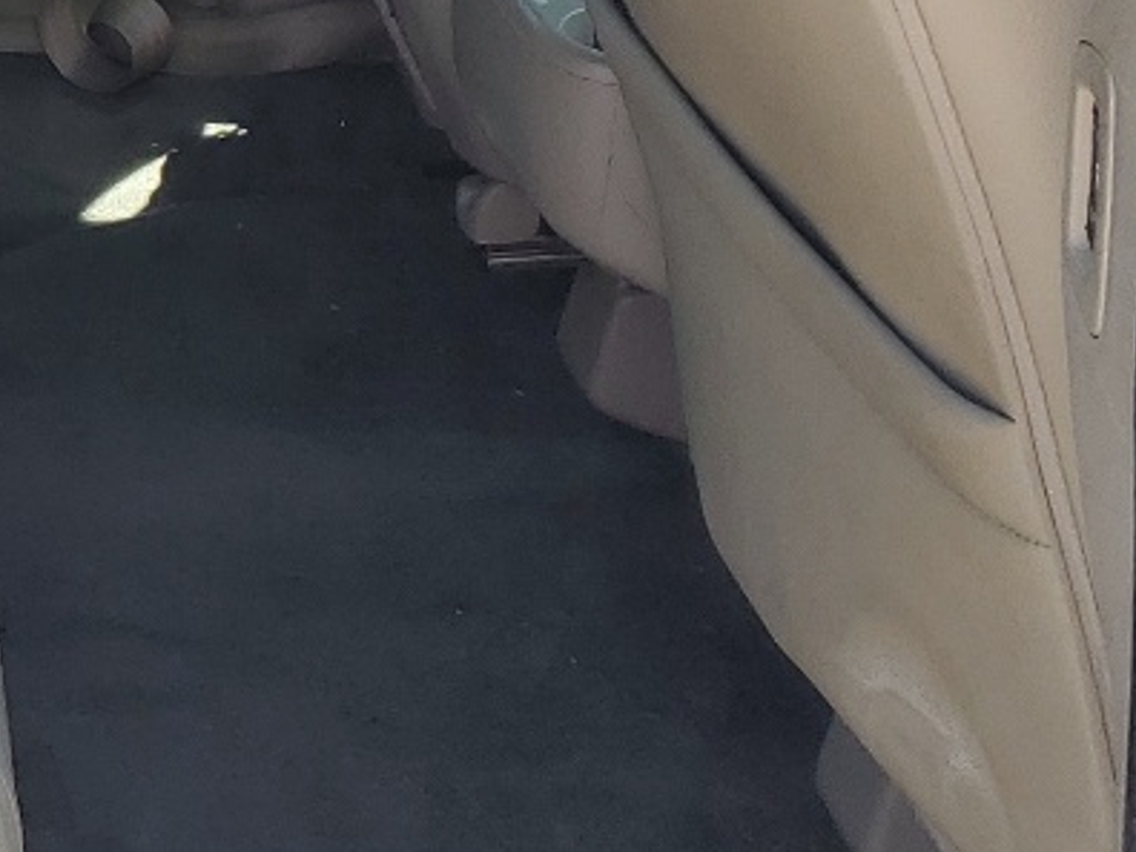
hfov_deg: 17.0
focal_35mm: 105
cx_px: -568
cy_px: -57
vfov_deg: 13.8
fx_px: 3446
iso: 50
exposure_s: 1/333
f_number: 1.5
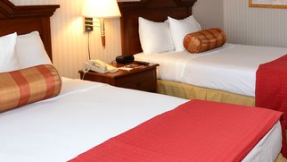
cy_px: 92
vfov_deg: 30.4
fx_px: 297
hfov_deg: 49.3
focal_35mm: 39
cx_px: 220
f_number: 5.6
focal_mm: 10
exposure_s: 1/30
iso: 400
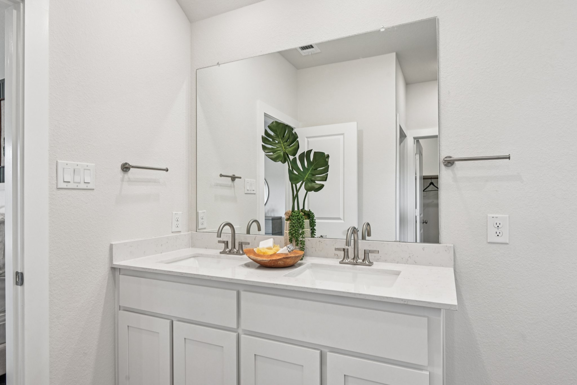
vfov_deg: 61.9
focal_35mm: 20
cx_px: 288
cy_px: 192
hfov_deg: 84.0
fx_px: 321
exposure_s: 1/40
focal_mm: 20
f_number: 8
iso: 400
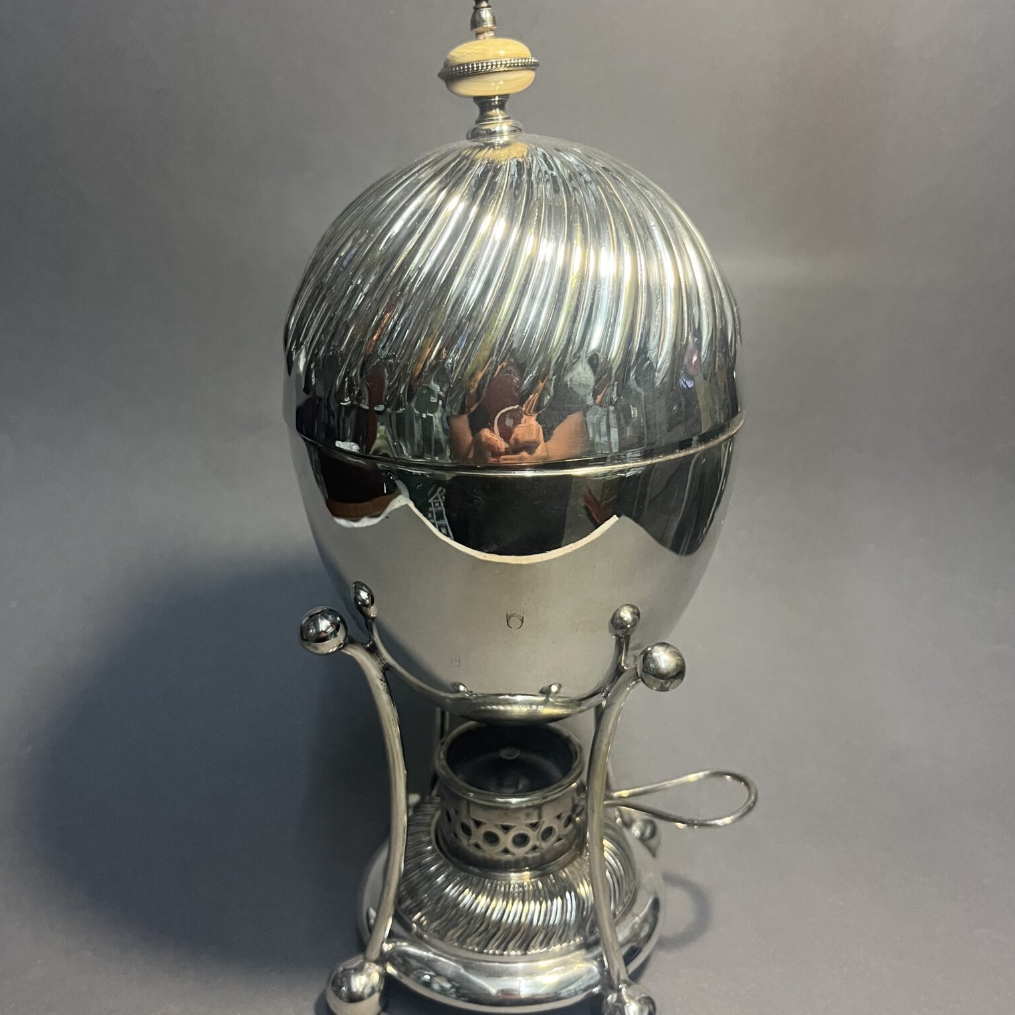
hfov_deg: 52.5
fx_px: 1028
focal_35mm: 31
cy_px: 515
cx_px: 505
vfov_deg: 52.5
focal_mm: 5.1
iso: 320
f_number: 1.6
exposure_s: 1/50
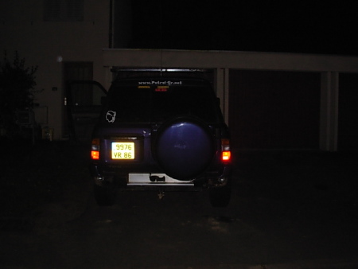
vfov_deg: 37.8
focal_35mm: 38
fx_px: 393
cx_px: 179
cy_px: 134
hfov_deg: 49.0
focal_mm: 6.3
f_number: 2.9
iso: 92
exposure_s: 1/58.7
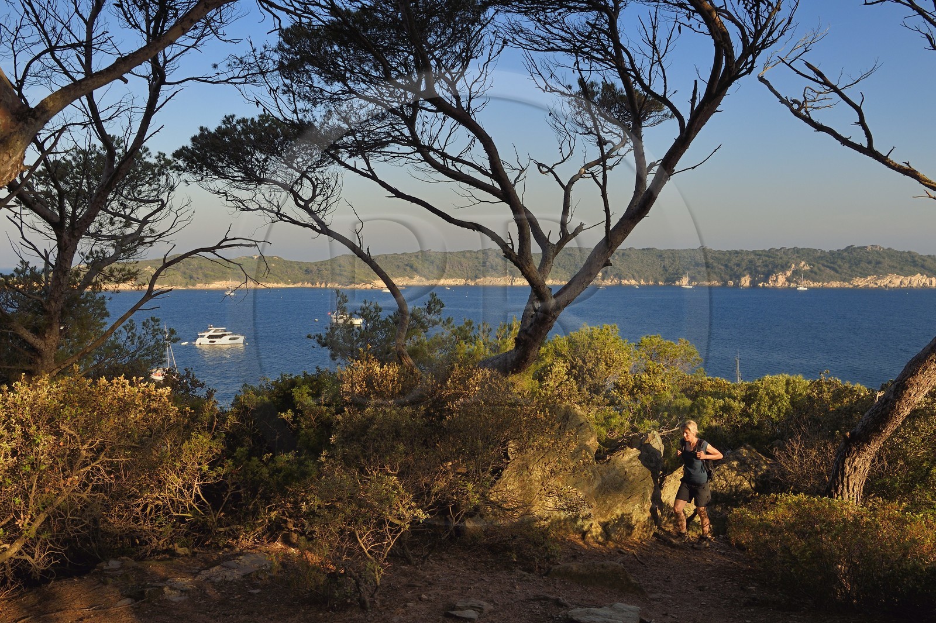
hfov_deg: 60.3
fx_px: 806
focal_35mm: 31
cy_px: 312
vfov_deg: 42.3
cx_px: 468
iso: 400
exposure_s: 1/500
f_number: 10
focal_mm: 31
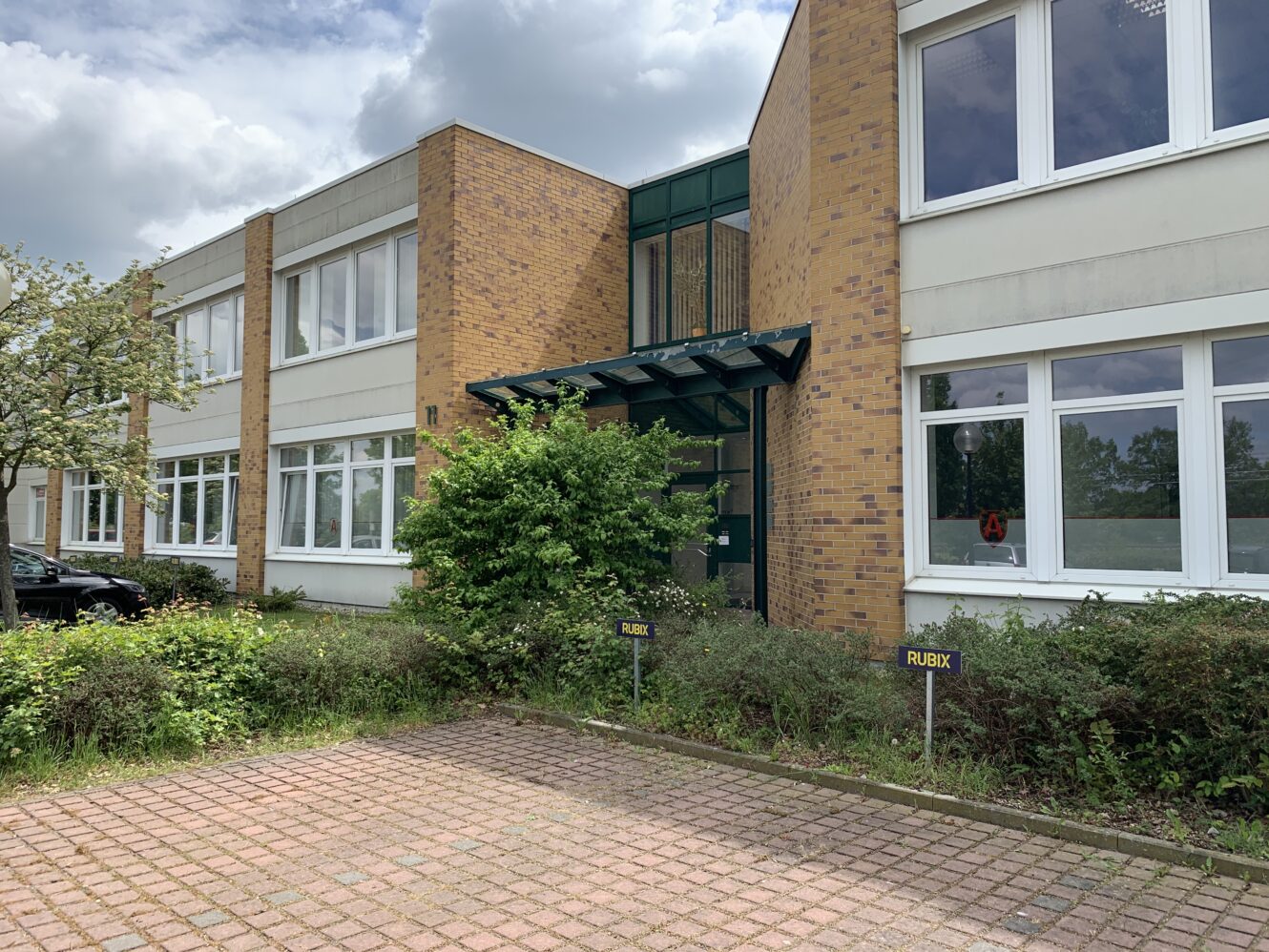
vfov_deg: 53.1
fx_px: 953
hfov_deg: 67.3
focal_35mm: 26
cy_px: 476
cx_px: 634
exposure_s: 1/1610
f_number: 1.8
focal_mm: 4.25
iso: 25
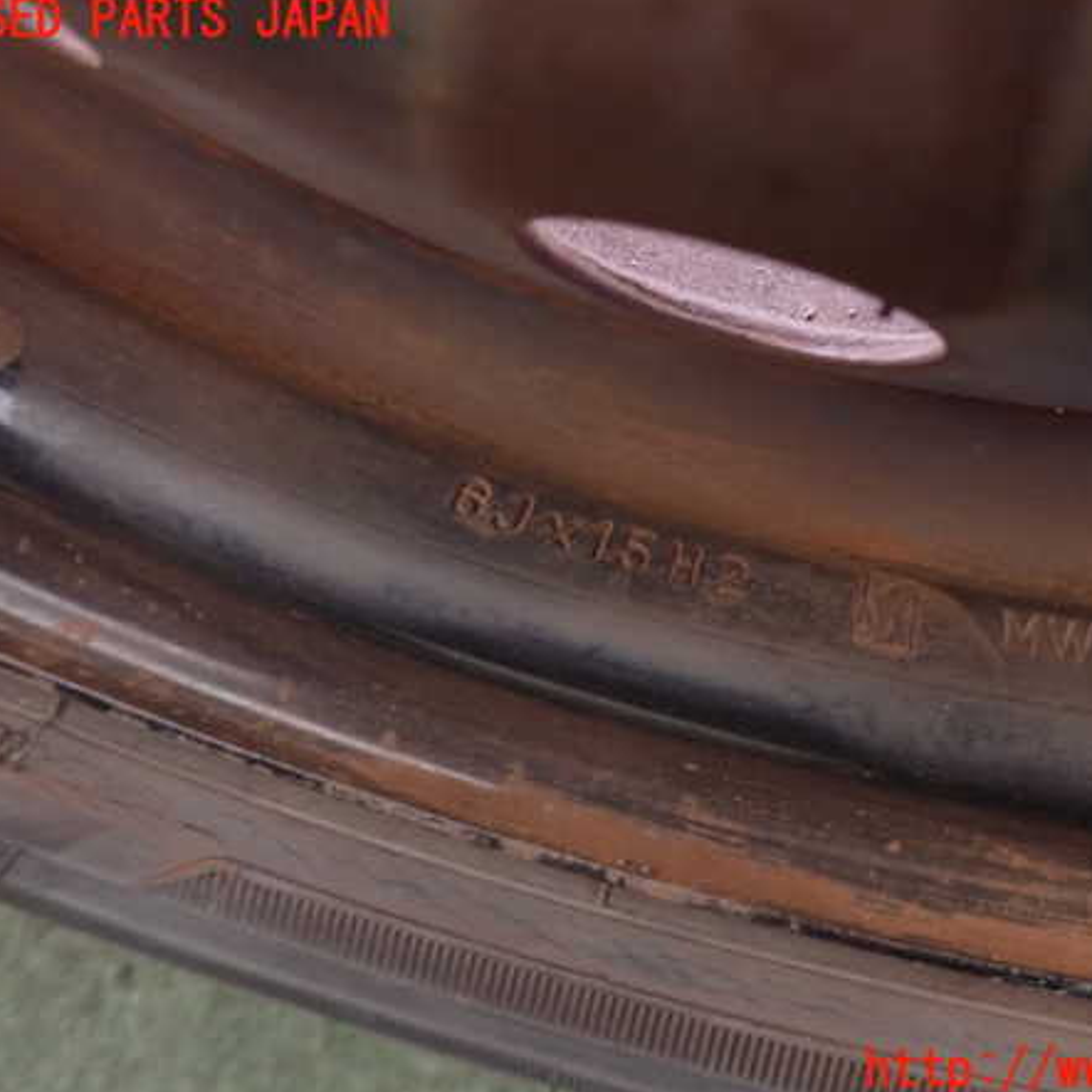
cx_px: 682
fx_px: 1071
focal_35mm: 30
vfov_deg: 54.0
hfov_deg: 53.4
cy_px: 546
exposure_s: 1/20
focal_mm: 4.5
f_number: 2
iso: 800
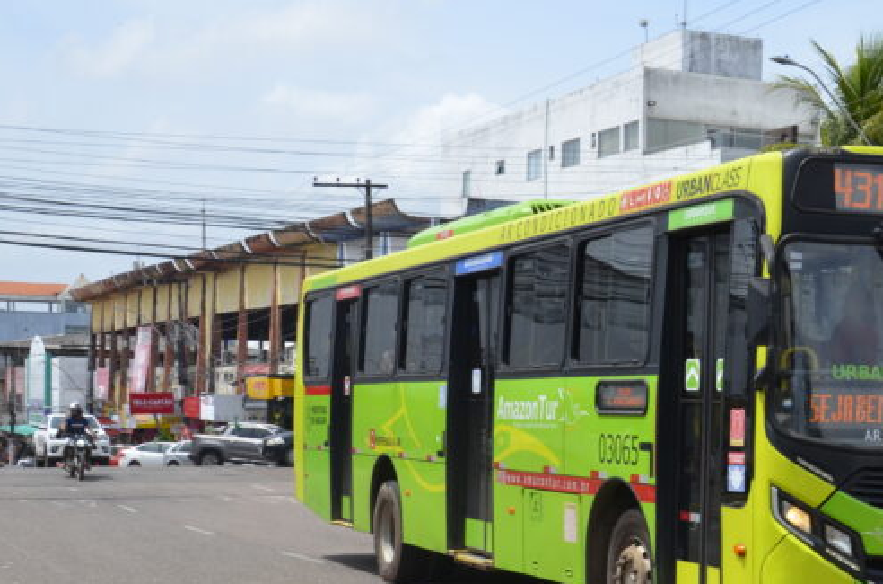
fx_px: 1834
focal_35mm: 75
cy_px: 465
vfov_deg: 17.9
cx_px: 860
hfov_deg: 25.8
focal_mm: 24
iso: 160
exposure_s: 1/400
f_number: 10
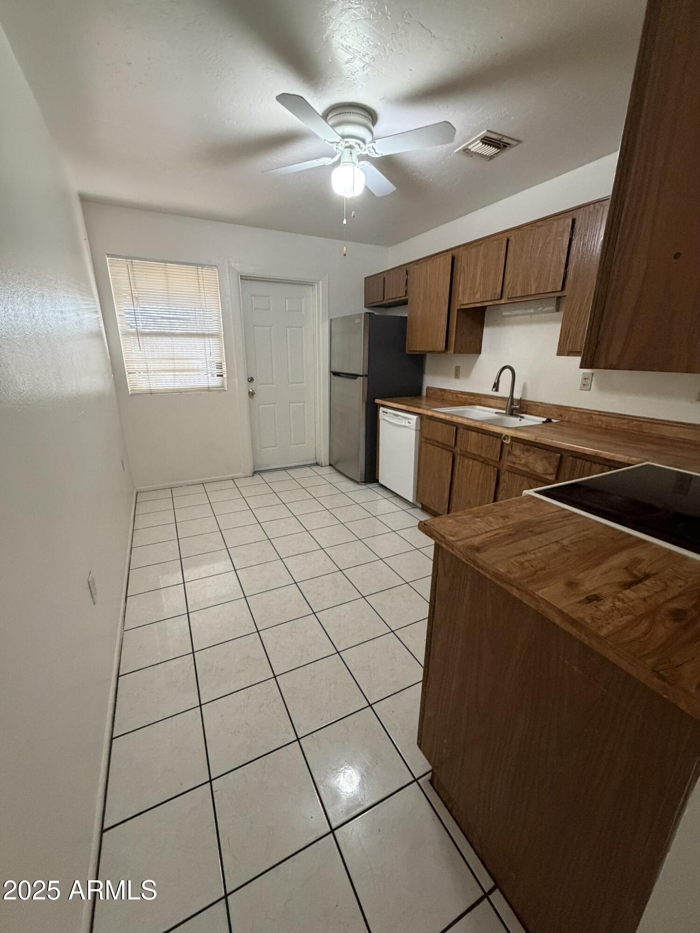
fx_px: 377
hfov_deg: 85.7
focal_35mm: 14
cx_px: 350
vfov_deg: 102.1
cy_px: 466
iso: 500
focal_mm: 2.22
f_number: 2.2
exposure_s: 1/60
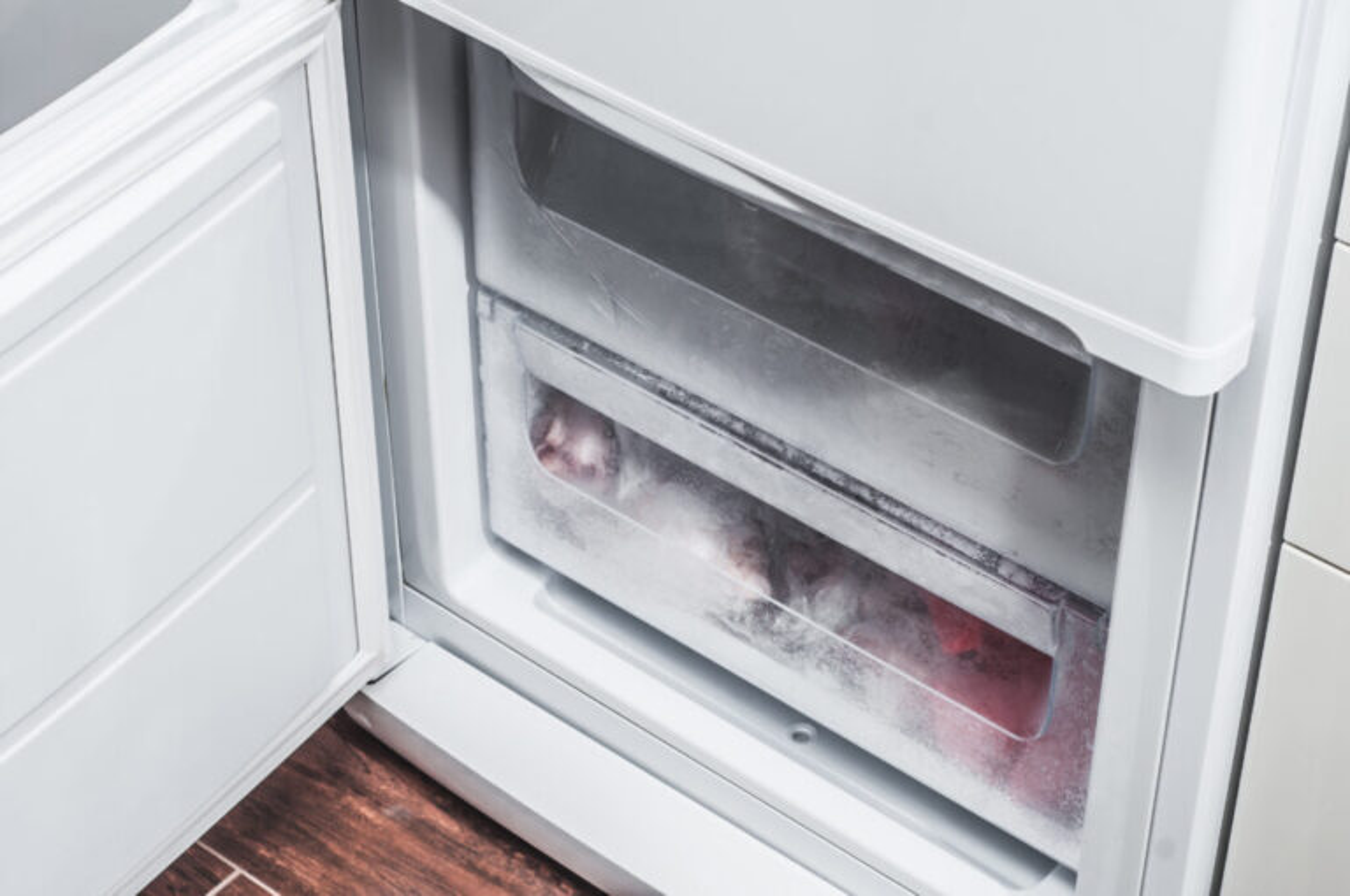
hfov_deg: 27.0
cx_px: 675
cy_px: 448
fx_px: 2809
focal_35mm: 75
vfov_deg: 18.1
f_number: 7.1
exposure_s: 1/80
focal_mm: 50
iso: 100
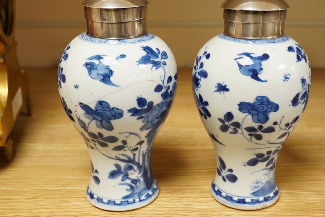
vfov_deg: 25.5
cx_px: 168
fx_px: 479
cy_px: 99
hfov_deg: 37.5
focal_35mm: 53
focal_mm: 30
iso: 2000
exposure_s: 1/125
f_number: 9
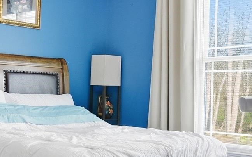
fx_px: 405
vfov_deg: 21.9
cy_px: 98
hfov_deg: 34.5
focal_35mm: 59
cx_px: 137
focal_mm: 10
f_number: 9
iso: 250
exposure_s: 1/10
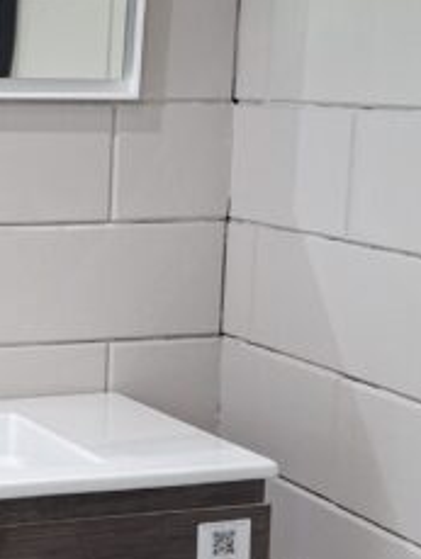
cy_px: 265
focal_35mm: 80
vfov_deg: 24.4
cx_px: -129
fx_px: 1295
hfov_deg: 17.3
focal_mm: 5.54
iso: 200
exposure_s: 1/50
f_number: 1.8
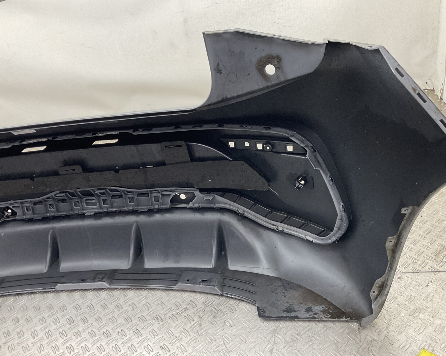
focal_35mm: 31
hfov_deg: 57.2
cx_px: 231
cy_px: 179
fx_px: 409
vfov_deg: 47.1
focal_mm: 3
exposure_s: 1/100
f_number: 1.8
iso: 64
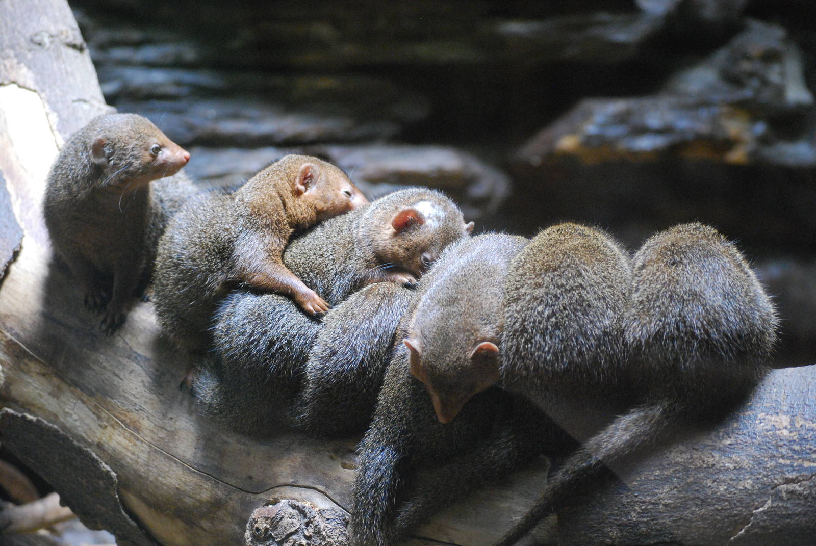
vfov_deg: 13.9
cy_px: 273
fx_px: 2247
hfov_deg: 20.6
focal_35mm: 99
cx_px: 408
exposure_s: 1/30
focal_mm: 66
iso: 1600
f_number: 4.2
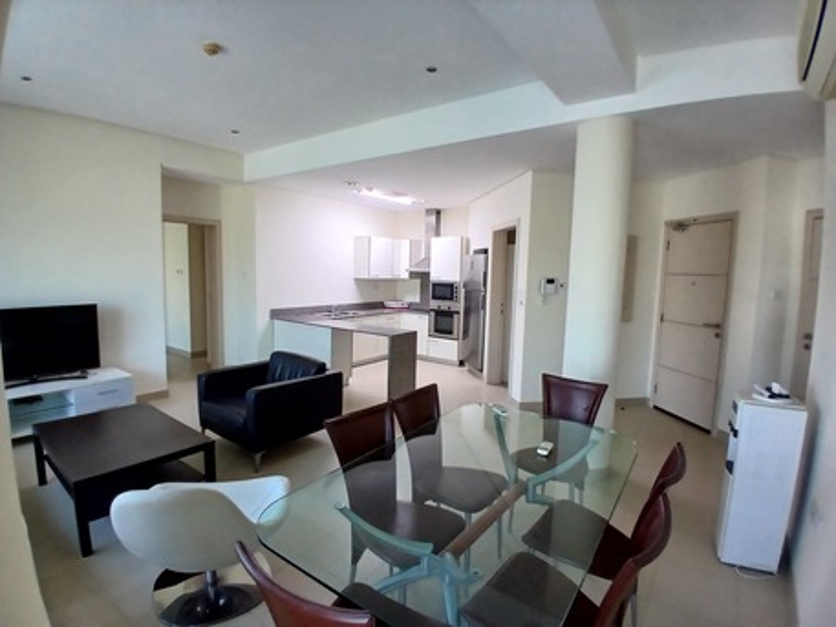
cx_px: 418
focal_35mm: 17
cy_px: 314
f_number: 2.2
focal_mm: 1.4
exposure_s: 1/33.3
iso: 100
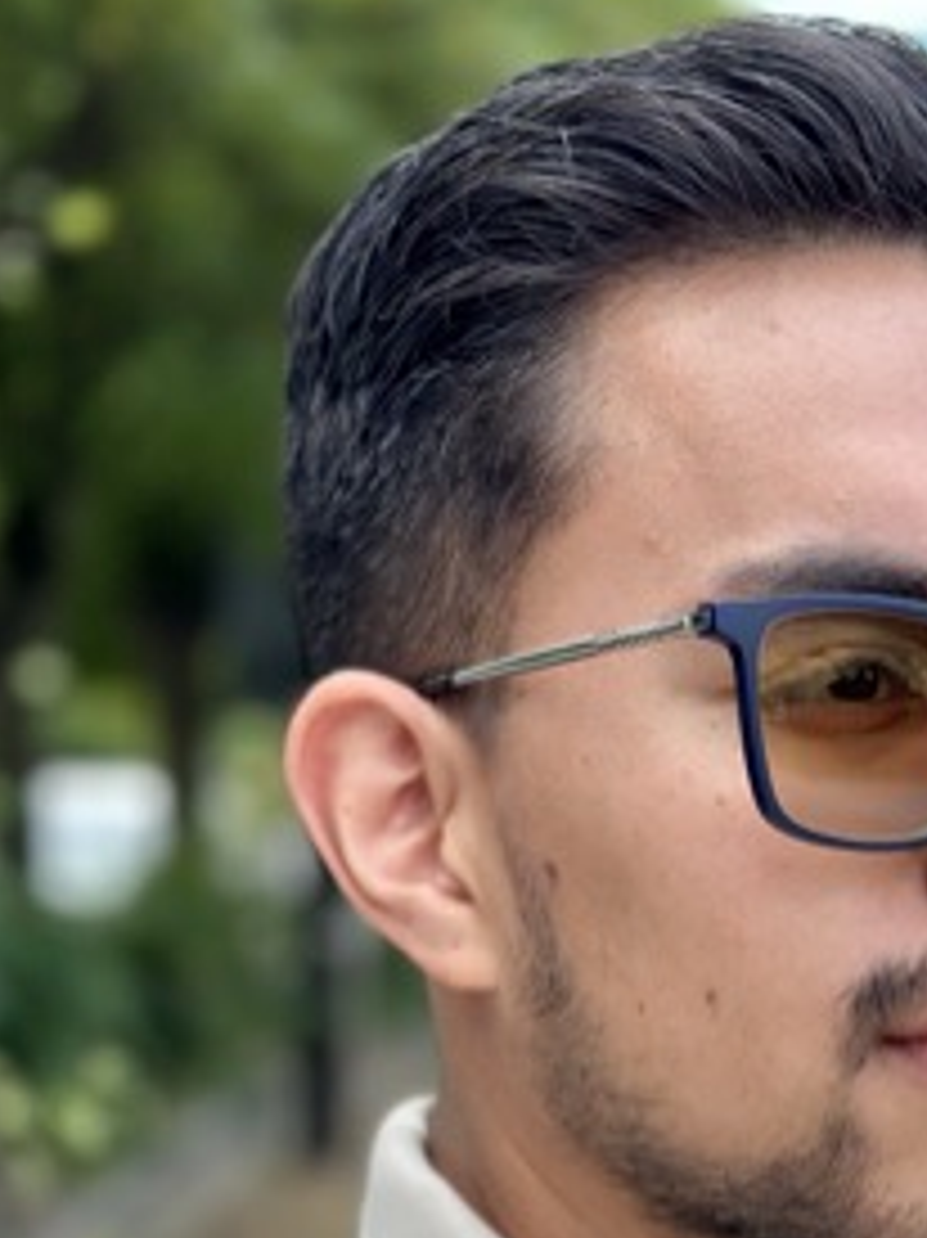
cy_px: 1177
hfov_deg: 15.7
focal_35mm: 93
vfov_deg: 20.5
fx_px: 3323
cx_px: 855
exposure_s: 1/714
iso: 80
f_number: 1.78
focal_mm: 6.86
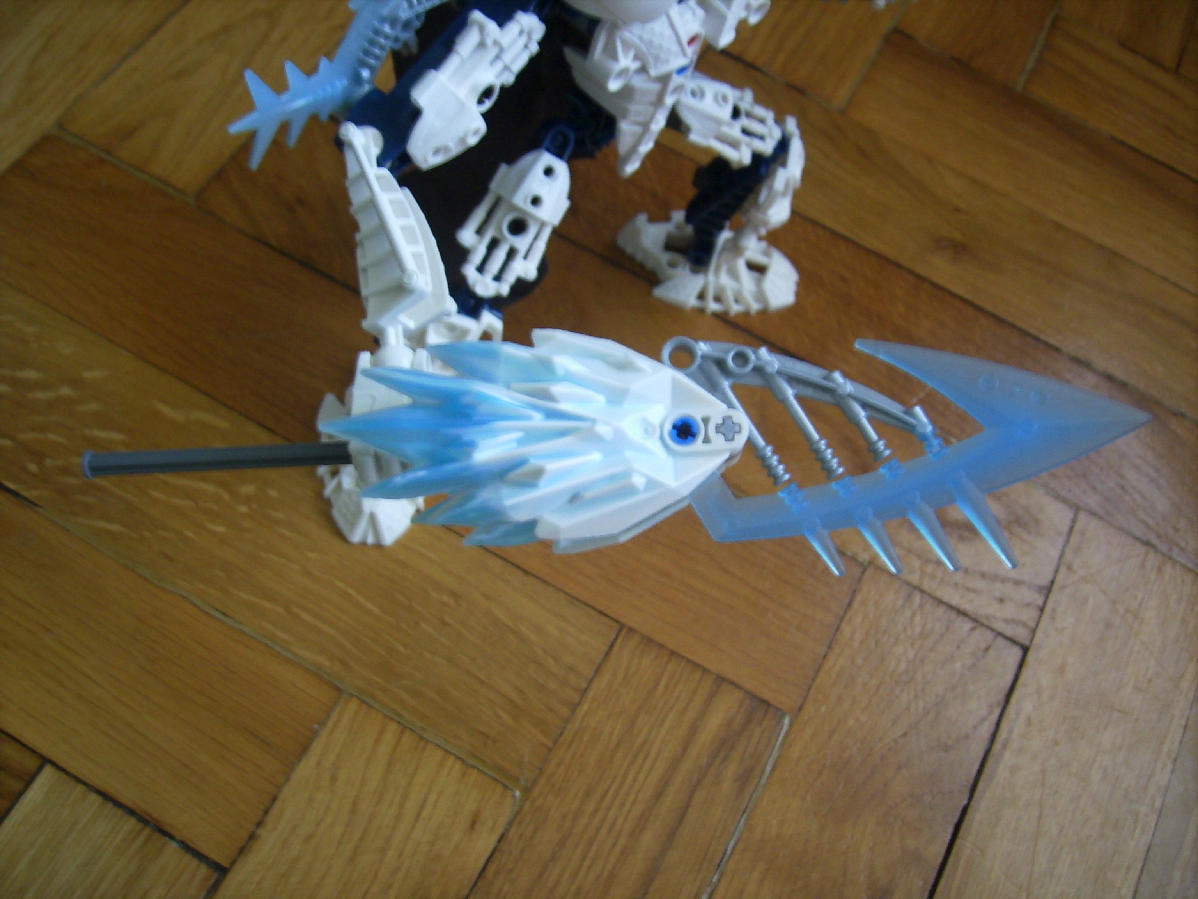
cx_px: 599
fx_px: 1107
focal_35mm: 32
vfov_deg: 44.2
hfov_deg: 56.8
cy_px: 450
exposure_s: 1/5
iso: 50
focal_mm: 5.99
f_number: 2.8
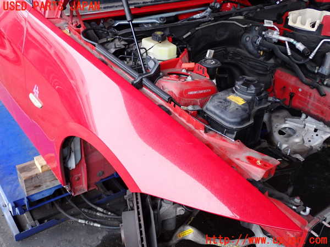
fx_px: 362
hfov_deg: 49.0
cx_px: 165
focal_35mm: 38
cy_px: 124
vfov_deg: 37.7
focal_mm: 6.83
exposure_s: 1/125
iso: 250
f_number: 2.7
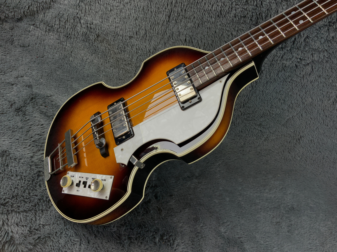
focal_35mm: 29
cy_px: 126
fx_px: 282
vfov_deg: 48.2
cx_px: 168
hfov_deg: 61.7
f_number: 1.8
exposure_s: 1/120
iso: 32
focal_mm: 3
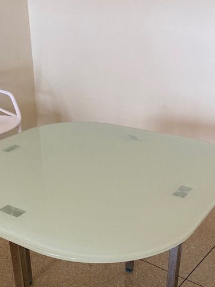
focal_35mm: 45
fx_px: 373
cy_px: 193
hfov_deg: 32.0
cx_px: 81
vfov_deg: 41.5
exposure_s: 1/50
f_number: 1.8
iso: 200
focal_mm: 3.99
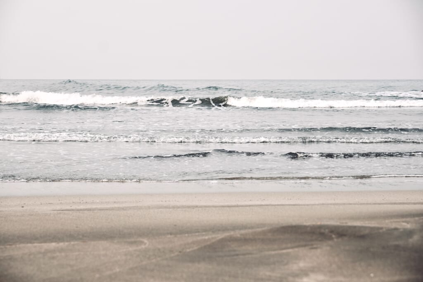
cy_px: 141
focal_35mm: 75
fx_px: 881
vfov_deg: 18.2
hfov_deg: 27.0
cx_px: 212
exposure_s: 1/250
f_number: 5
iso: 100
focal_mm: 50
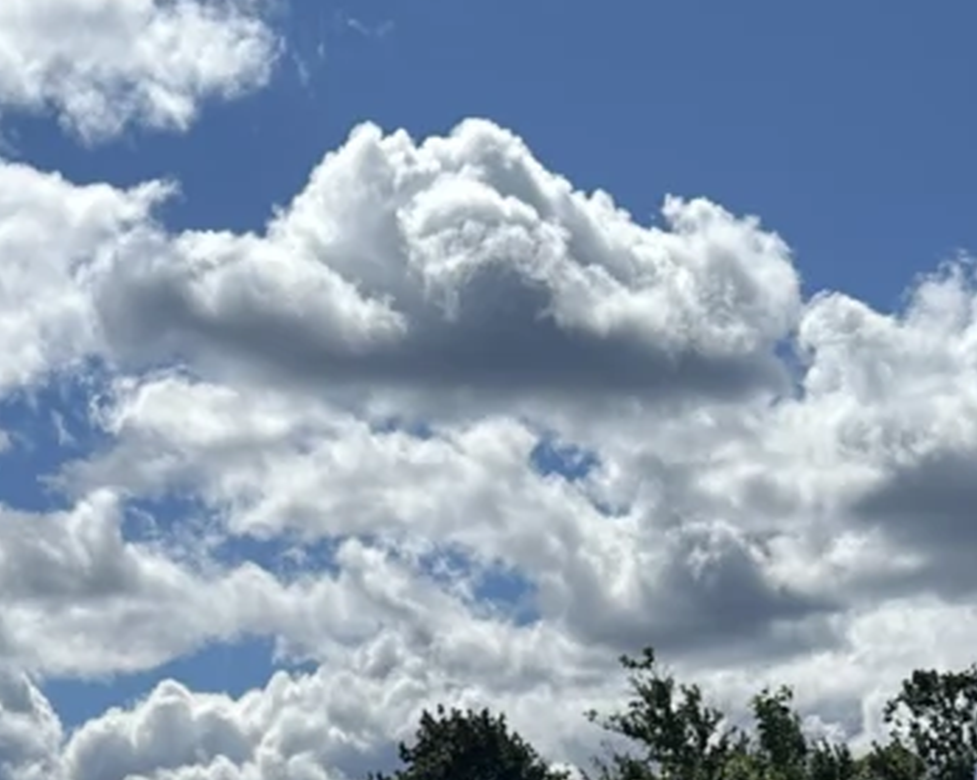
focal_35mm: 97
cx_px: 385
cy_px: 1394
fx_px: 2803
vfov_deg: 14.1
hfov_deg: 19.7
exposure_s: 1/10753
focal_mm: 6.86
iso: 80
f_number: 1.78
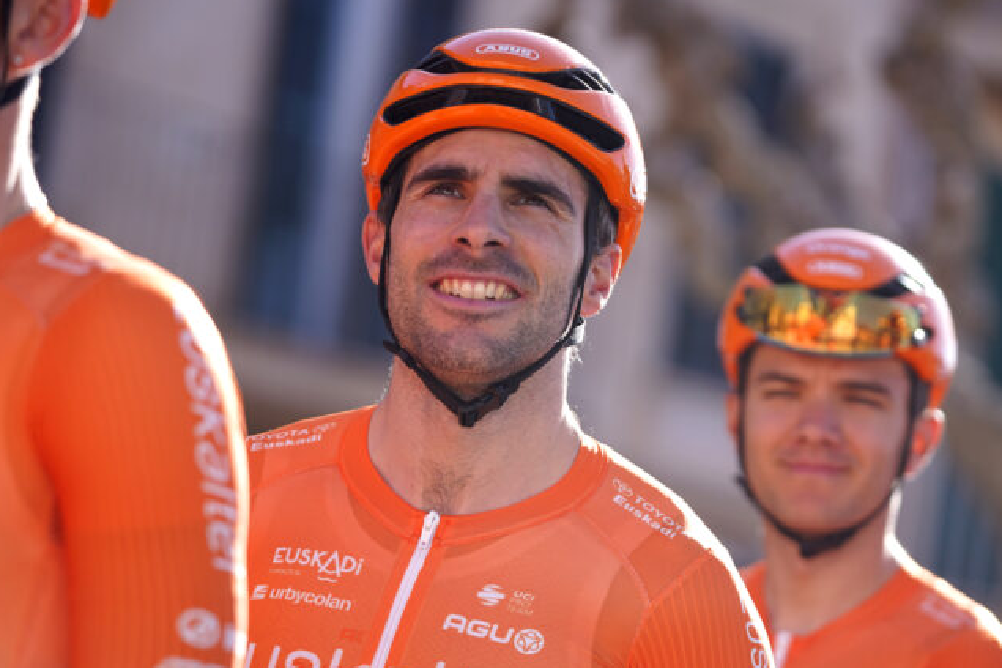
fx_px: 4481
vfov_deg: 8.5
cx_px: 518
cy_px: 447
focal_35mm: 161
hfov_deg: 12.8
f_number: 2.8
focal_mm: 119
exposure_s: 1/1600
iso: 160
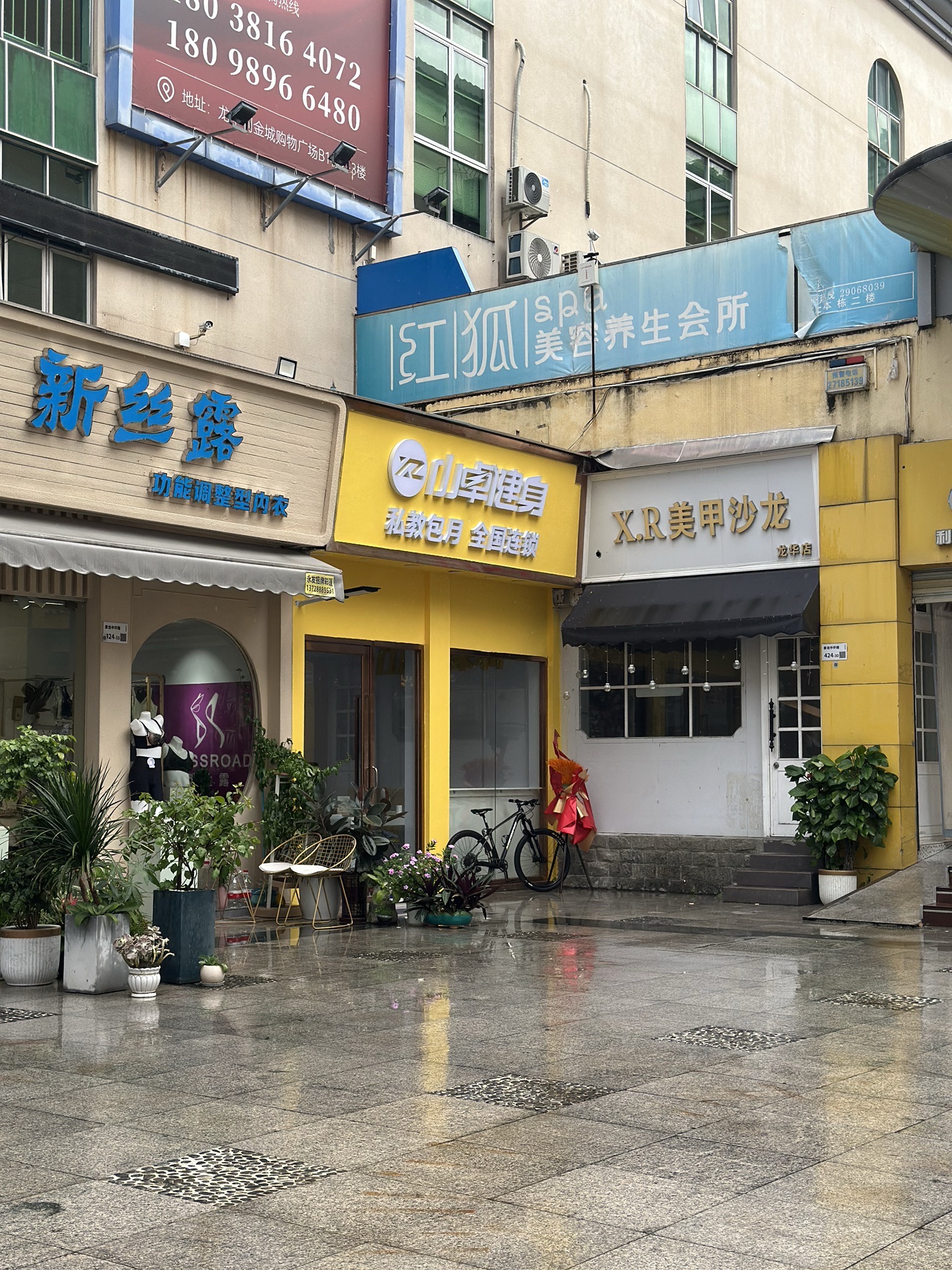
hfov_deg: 30.3
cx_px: 476
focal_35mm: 48
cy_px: 635
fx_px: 1760
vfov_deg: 39.7
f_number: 1.78
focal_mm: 6.86
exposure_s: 1/971
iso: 80
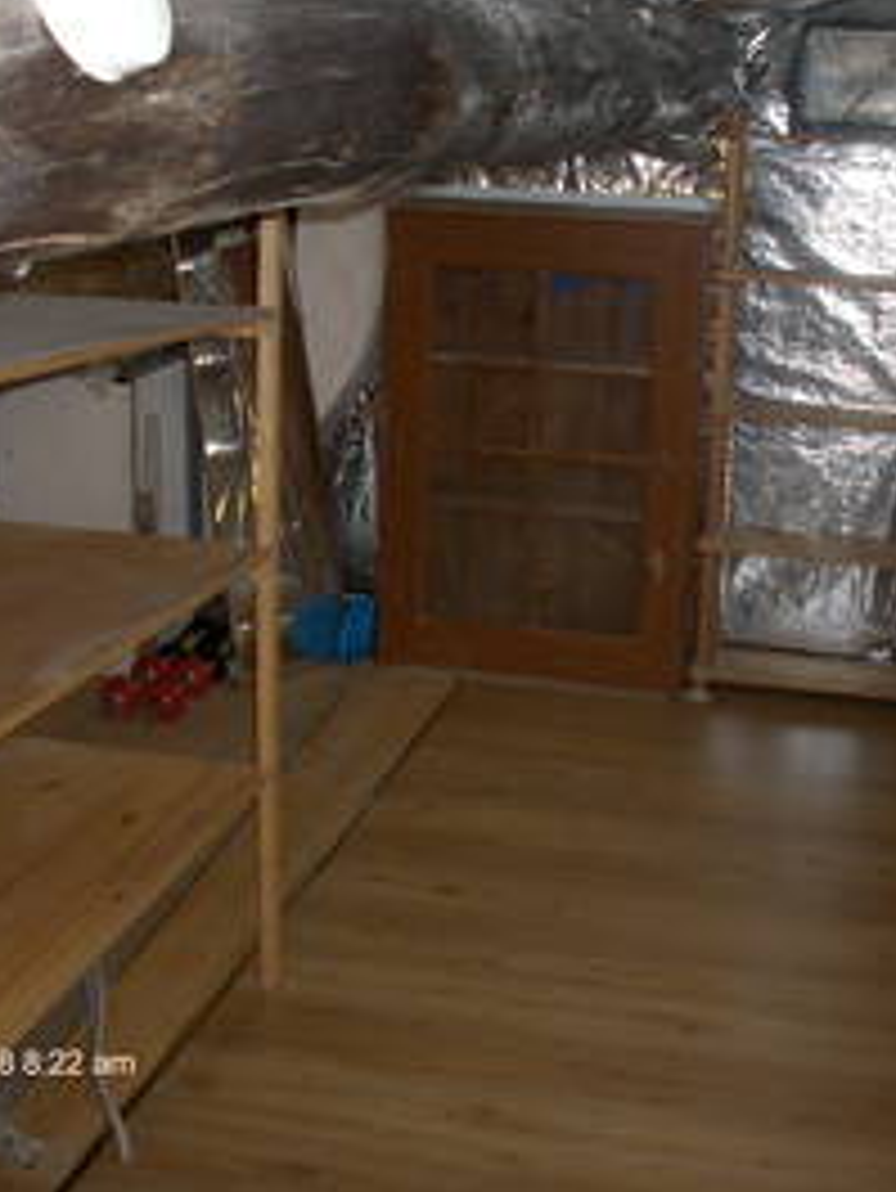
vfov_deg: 49.0
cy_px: 589
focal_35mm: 38
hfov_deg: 37.5
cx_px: 572
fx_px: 1310
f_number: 2.8
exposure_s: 1/60
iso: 50
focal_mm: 5.8
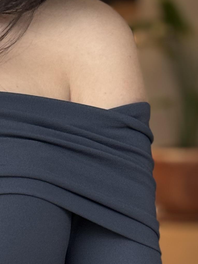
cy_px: 420
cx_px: -77
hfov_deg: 7.7
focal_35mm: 190
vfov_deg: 10.0
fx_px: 1449
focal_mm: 6.86
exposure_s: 1/50
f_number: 1.78
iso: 100
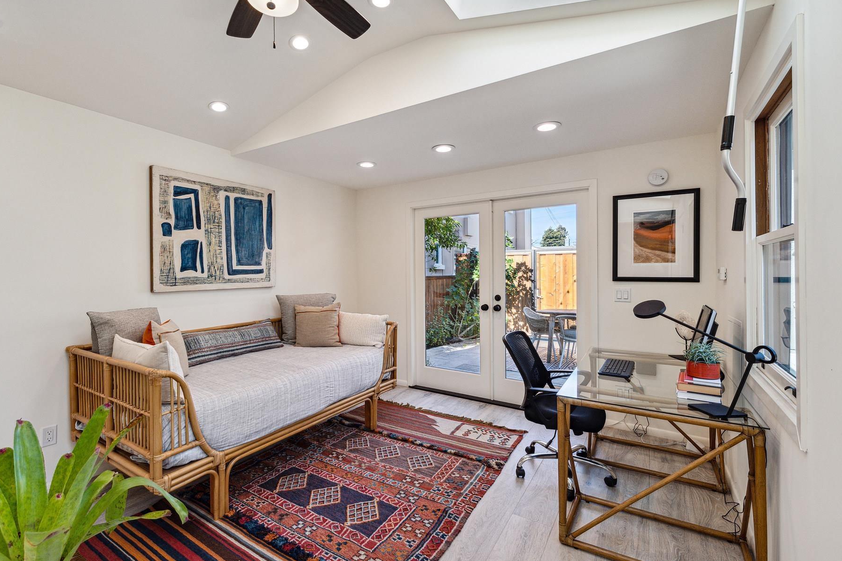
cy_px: 272
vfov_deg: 73.7
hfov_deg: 96.7
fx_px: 374
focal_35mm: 16
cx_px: 401
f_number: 11
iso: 320
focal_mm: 14
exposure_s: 1/40
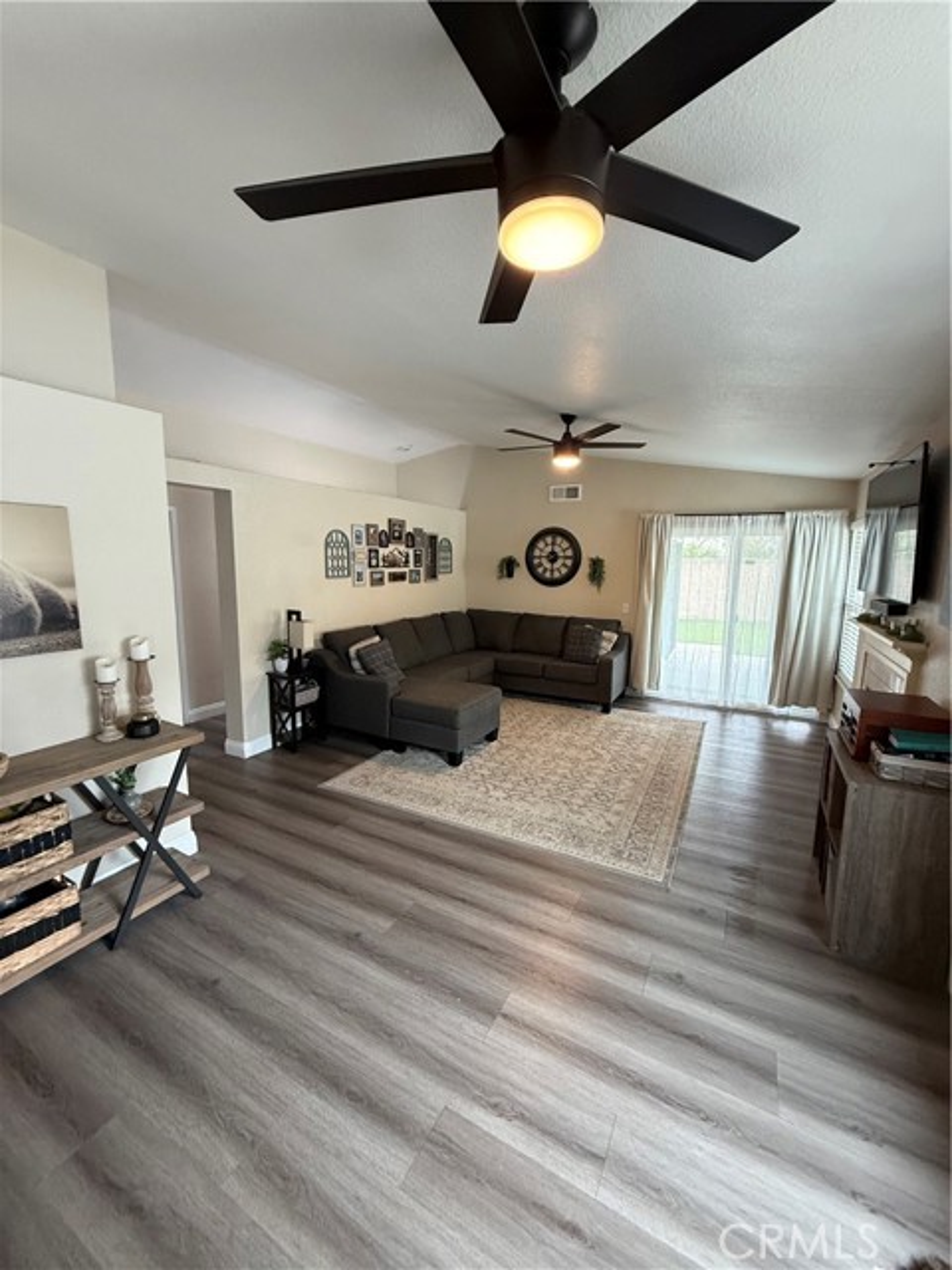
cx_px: 476
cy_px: 635
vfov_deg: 102.1
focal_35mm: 14
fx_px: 513
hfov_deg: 85.7
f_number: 2.2
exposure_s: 1/60
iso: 400
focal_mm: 2.22
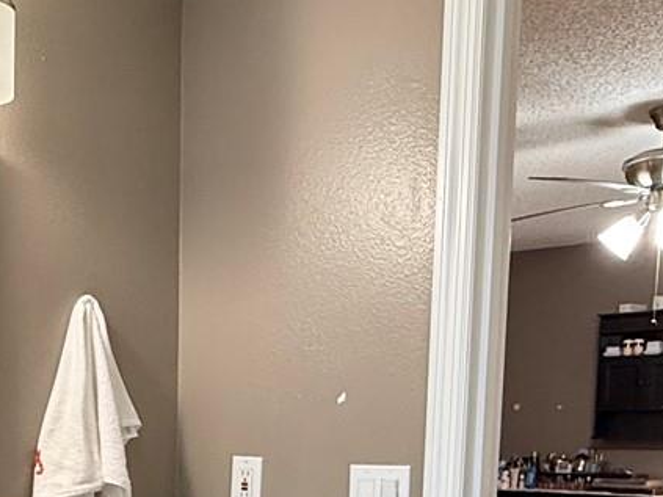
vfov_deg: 25.4
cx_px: 147
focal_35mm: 53
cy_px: 552
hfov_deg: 35.2
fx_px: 1015
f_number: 2.2
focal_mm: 2.22
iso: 250
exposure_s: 1/60
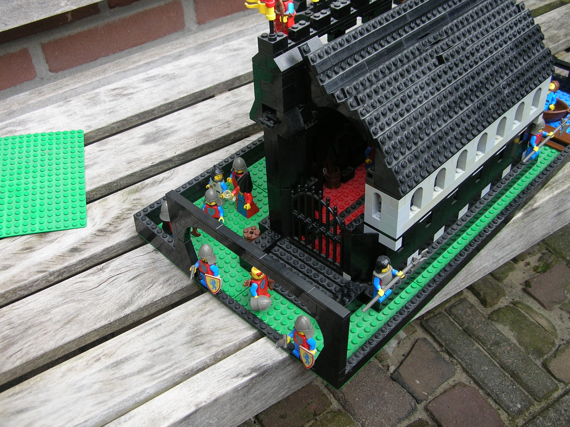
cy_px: 214
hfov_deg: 44.8
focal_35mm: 42
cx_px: 285
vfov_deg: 34.3
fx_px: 691
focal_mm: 6.9
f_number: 2.8
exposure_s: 1/76.5
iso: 50
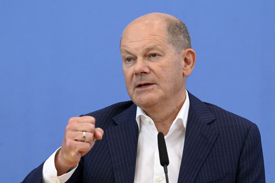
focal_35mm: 135
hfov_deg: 15.2
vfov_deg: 10.1
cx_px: 138
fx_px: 1030
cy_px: 92
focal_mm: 135
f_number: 6.3
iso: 4000
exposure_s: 1/800
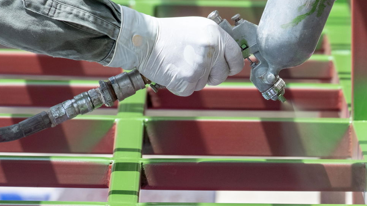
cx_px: 261
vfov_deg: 2.3
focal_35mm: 519
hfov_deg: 4.2
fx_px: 5050
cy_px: 115
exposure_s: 1/500
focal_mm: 200
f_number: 8
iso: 400
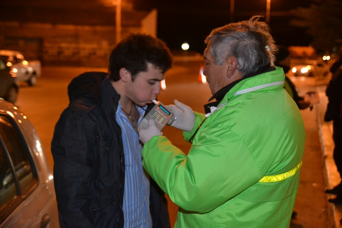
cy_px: 114
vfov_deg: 22.6
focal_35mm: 60
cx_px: 171
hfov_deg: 33.4
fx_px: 570
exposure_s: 1/60
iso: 2200
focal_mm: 40
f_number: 2.8
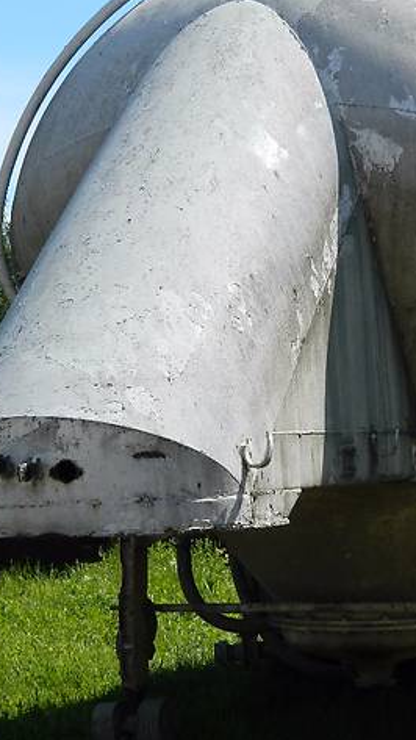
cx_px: 277
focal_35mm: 105
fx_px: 2059
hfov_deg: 11.5
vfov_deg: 20.4
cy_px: 365
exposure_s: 1/800
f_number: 3.8
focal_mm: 10.2
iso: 80
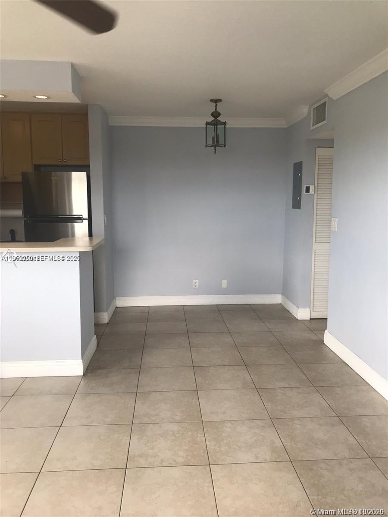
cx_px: 194
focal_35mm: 28
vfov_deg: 63.4
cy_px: 258
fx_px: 418
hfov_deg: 49.7
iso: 40
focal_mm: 3.99
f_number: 1.8
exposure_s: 1/120
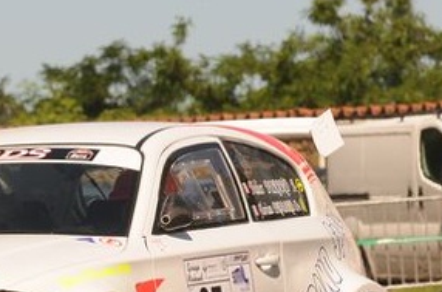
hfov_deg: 2.9
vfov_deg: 1.9
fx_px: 8656
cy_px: 206
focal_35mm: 707
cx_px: 14
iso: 200
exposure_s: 1/1000
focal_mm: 170
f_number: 11
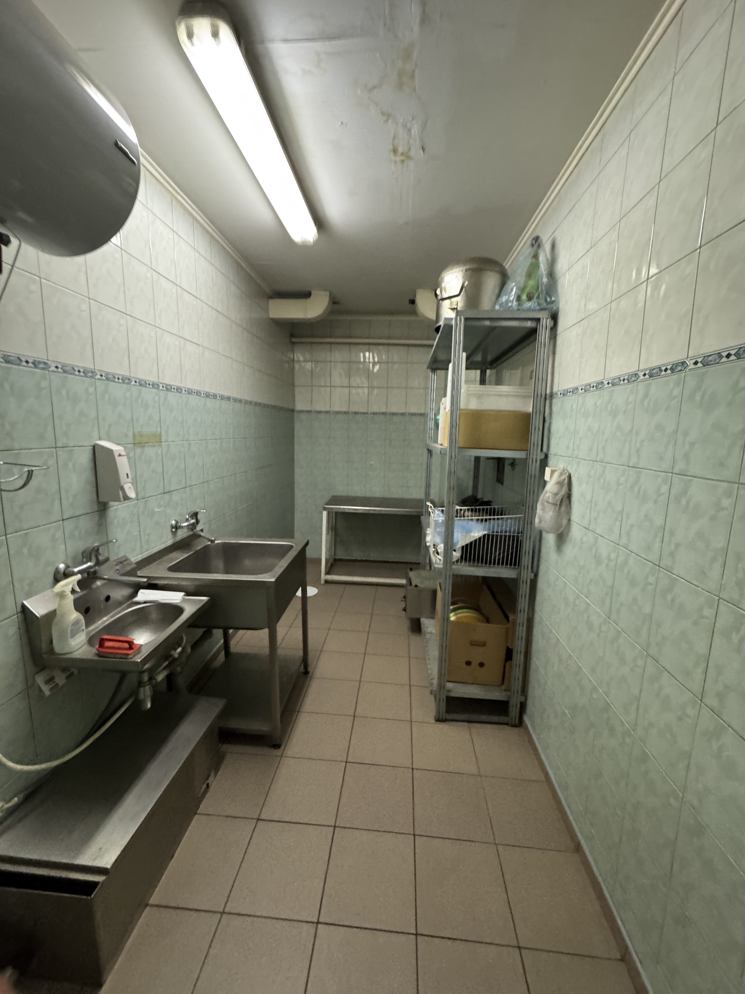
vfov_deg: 102.1
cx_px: 372
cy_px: 497
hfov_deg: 85.7
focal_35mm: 14
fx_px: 402
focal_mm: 2.22
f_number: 2.2
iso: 640
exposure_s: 1/50
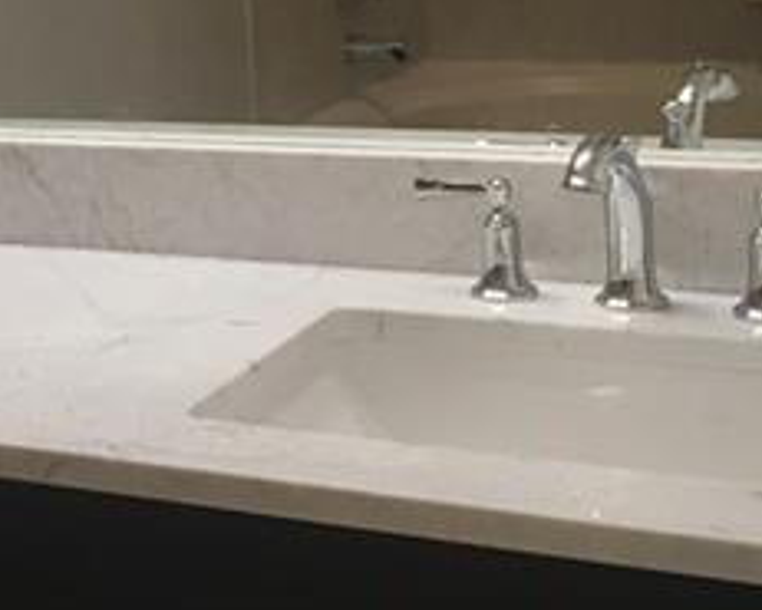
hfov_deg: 19.2
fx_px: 2121
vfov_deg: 16.2
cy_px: 96
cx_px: -162
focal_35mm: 94
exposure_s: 1/30
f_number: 2.2
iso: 80
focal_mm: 4.15
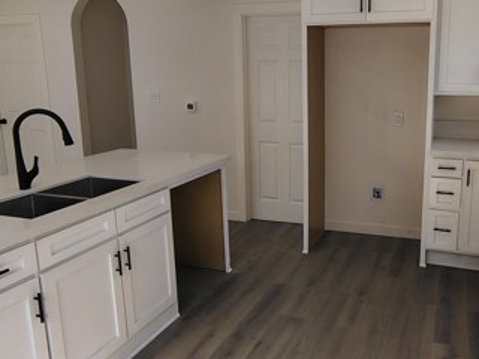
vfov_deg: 44.1
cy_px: 156
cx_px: 319
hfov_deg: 55.6
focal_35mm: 32
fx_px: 443
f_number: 2.2
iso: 100
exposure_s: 1/209
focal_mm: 2.13
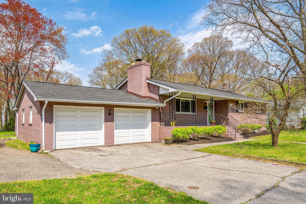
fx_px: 136
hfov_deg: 96.7
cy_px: 102
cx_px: 153
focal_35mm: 16
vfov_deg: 73.7
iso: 100
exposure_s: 1/1600
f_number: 8
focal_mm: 16
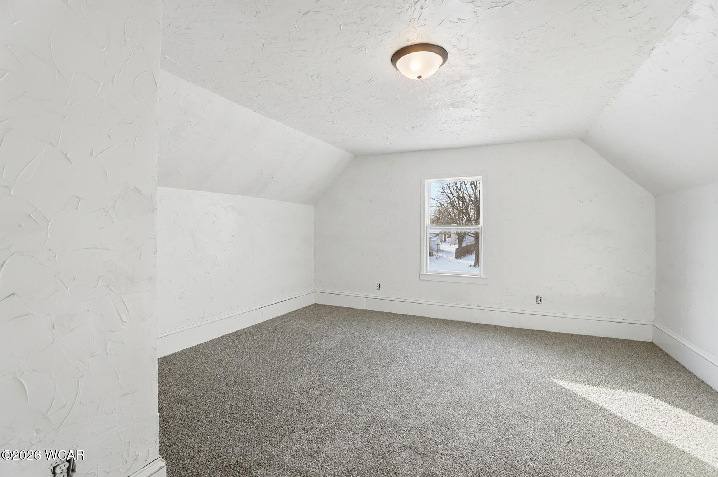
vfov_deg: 77.2
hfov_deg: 100.5
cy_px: 238
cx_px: 359
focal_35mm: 15
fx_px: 299
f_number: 4
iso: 100
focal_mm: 10
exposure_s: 1/1600
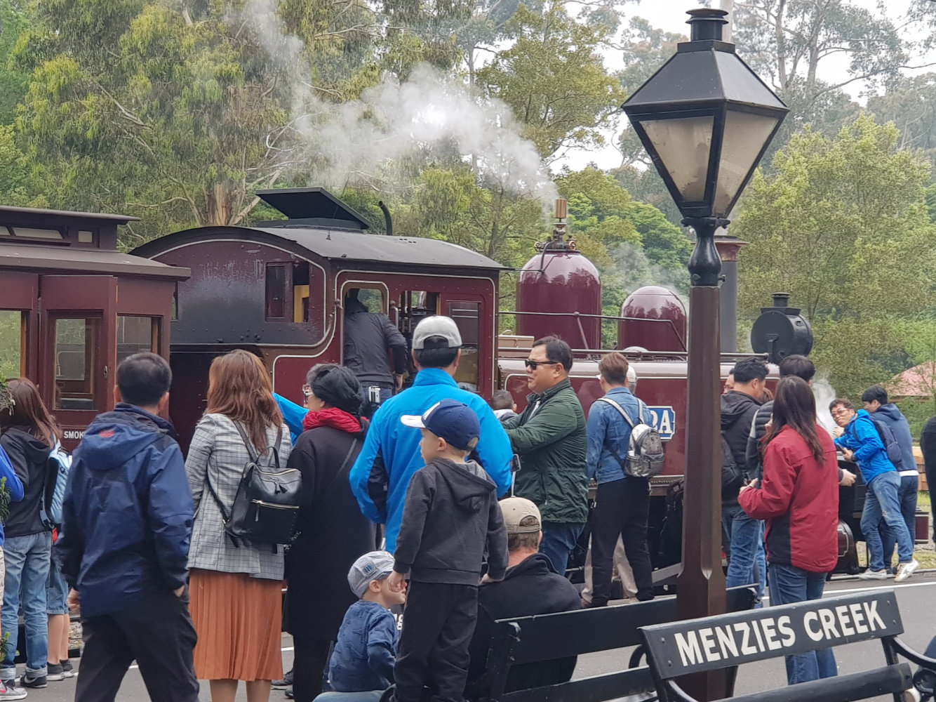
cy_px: 351
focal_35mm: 52
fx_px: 1406
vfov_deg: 28.0
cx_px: 468
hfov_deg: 36.8
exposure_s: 1/64
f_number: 2.4
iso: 25
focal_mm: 6
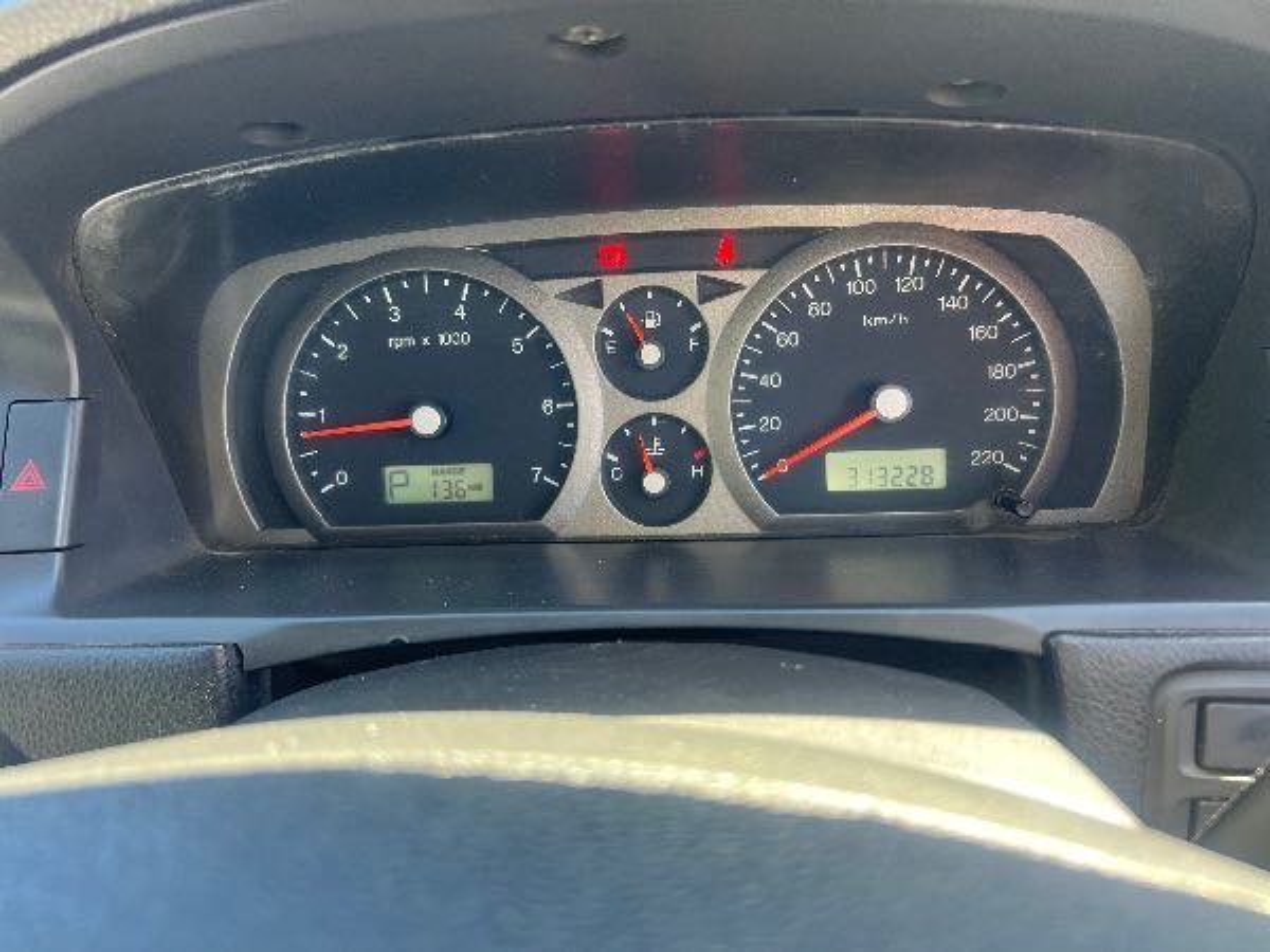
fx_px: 954
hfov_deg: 67.3
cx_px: 635
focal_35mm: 26
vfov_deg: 53.1
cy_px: 476
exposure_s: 1/121
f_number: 1.5
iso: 125
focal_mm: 5.7
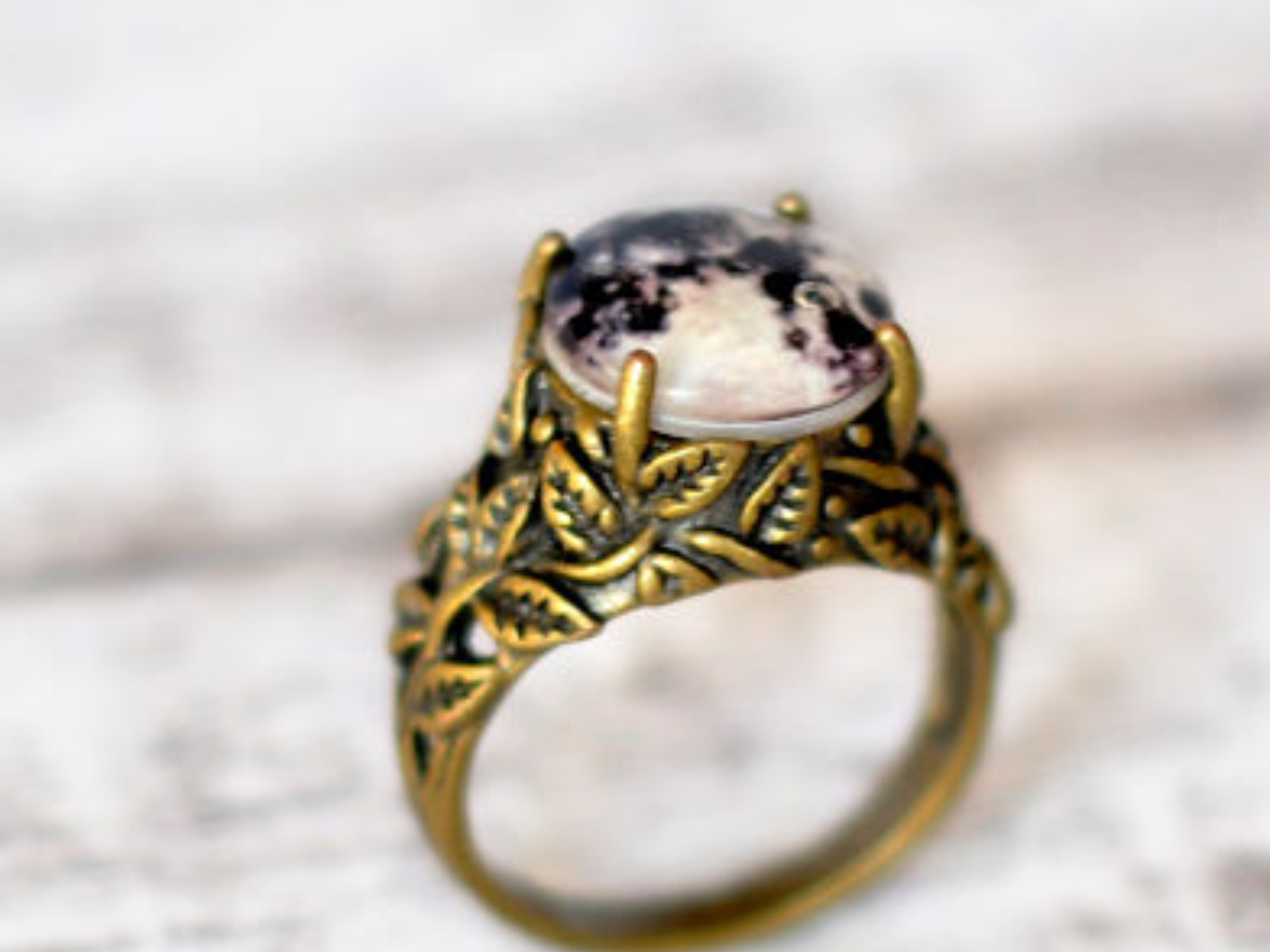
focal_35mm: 111
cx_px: 695
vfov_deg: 13.3
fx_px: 4072
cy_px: 597
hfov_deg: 17.7
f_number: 2.8
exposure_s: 1/100
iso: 250
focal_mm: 50
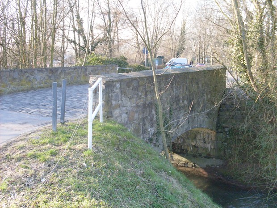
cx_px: 138
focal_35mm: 38
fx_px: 304
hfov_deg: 49.0
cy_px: 104
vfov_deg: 37.7
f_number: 2.8
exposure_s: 1/125
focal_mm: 6.3
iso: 80
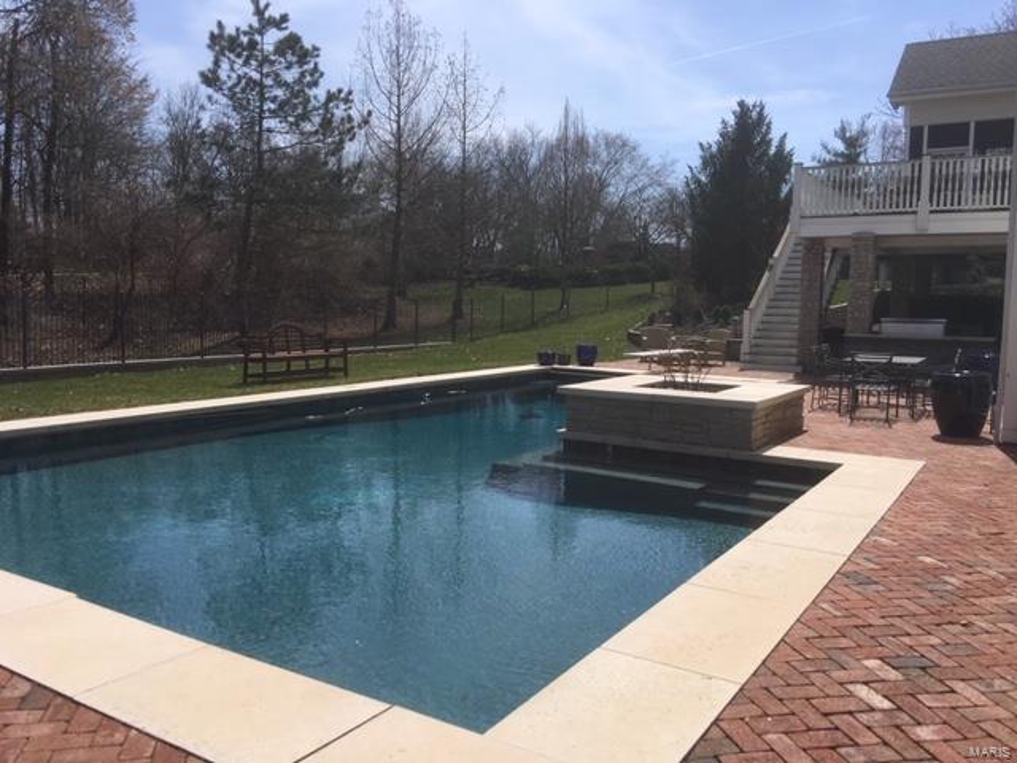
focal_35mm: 29
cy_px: 382
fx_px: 852
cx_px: 508
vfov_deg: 48.2
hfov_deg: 61.7
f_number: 2.2
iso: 25
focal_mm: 4.15
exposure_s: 1/2564
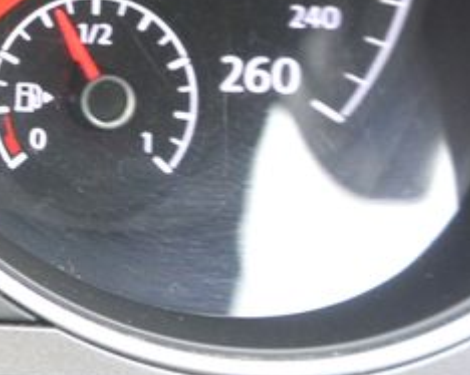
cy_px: -53
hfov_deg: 14.8
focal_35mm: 111
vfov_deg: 13.6
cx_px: -418
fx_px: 1543
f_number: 3.5
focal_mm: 10
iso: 800
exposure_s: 1/50
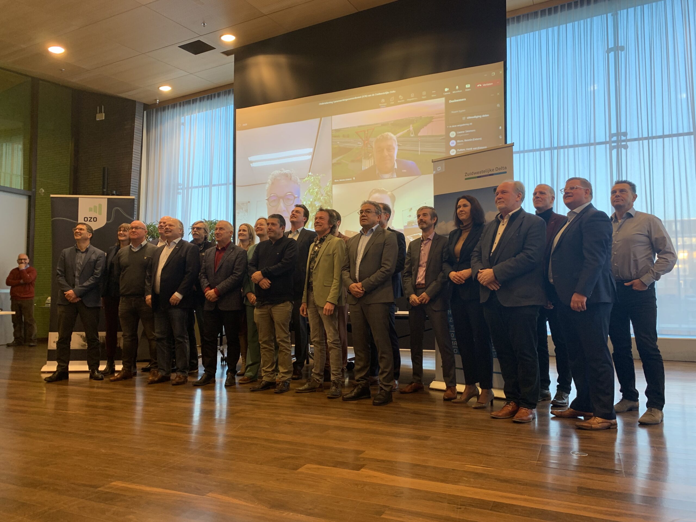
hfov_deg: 67.3
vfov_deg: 53.1
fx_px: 523
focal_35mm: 26
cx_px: 348
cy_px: 261
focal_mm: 4.25
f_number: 1.8
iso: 64
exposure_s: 1/50
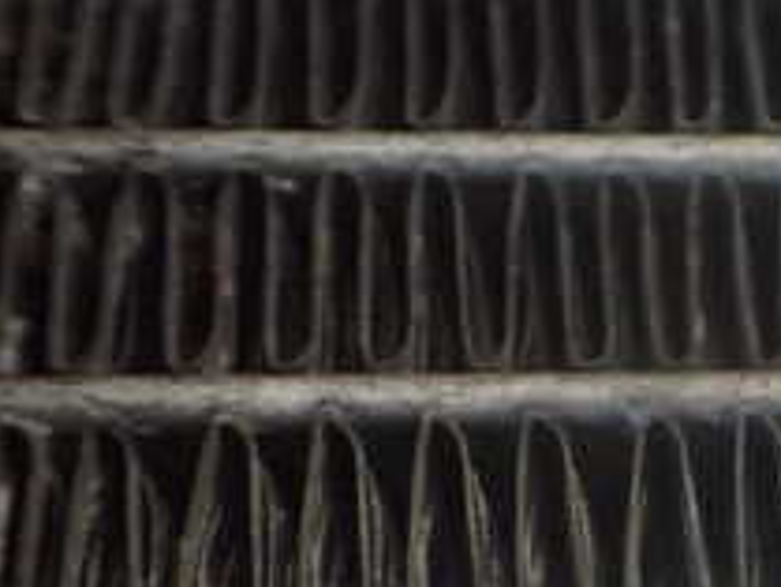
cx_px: 1114
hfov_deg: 20.1
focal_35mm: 86
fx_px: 1941
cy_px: 658
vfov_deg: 16.6
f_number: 2.3
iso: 800
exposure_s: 1/80
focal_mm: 5.4
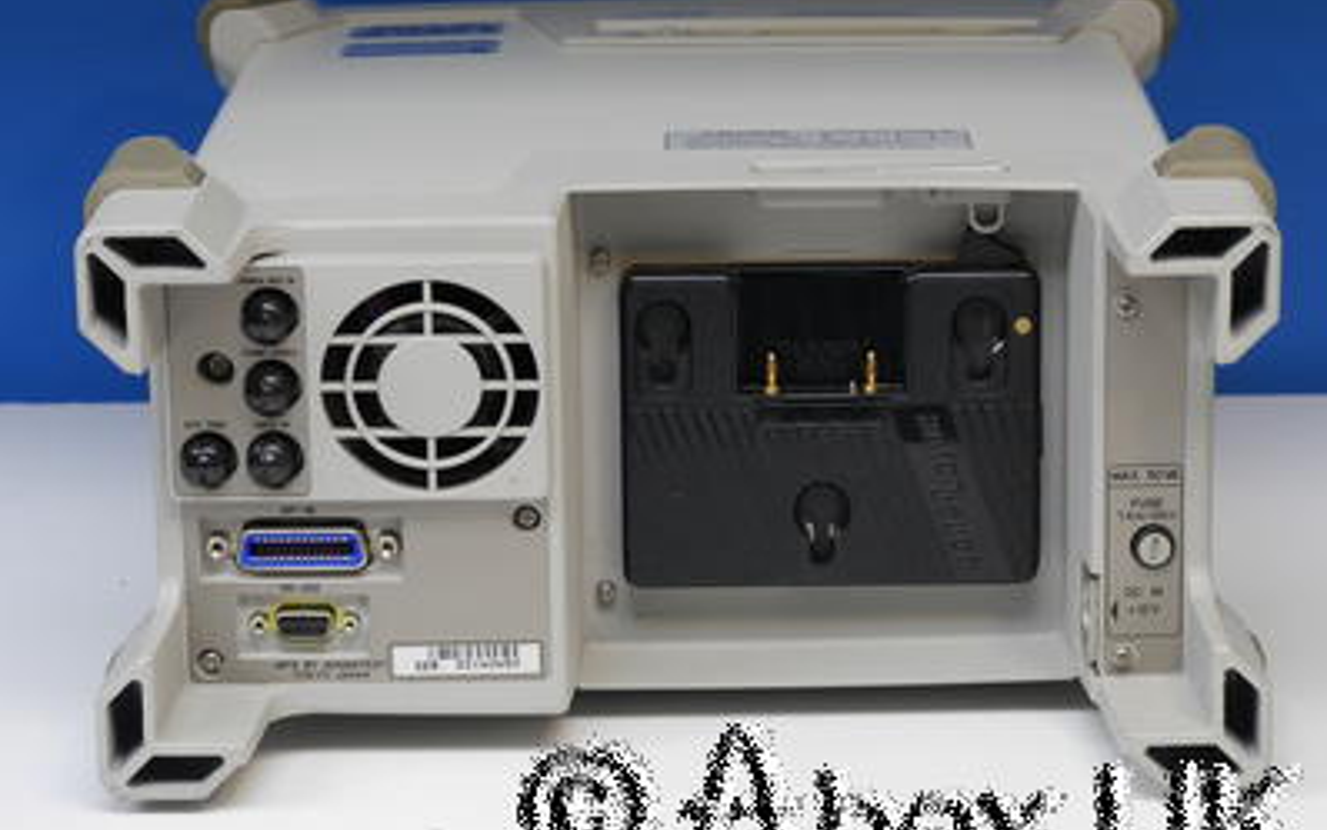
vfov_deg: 10.1
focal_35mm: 130
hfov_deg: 16.1
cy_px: 410
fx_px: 4703
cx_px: 664
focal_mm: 61
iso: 400
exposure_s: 1/13
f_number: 9
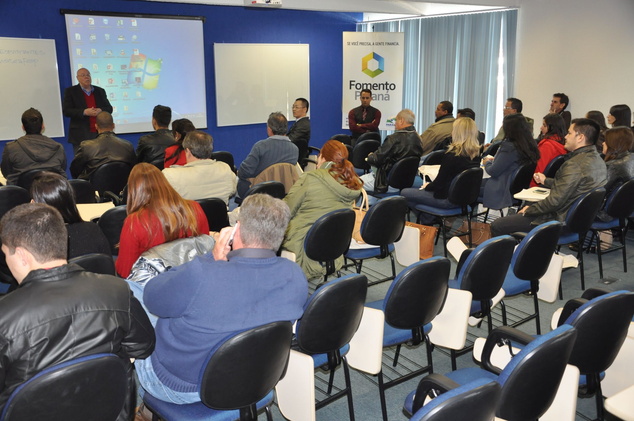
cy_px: 210
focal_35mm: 36
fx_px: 633
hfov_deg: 53.2
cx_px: 317
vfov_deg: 36.8
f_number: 4
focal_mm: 24
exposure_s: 1/60
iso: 800
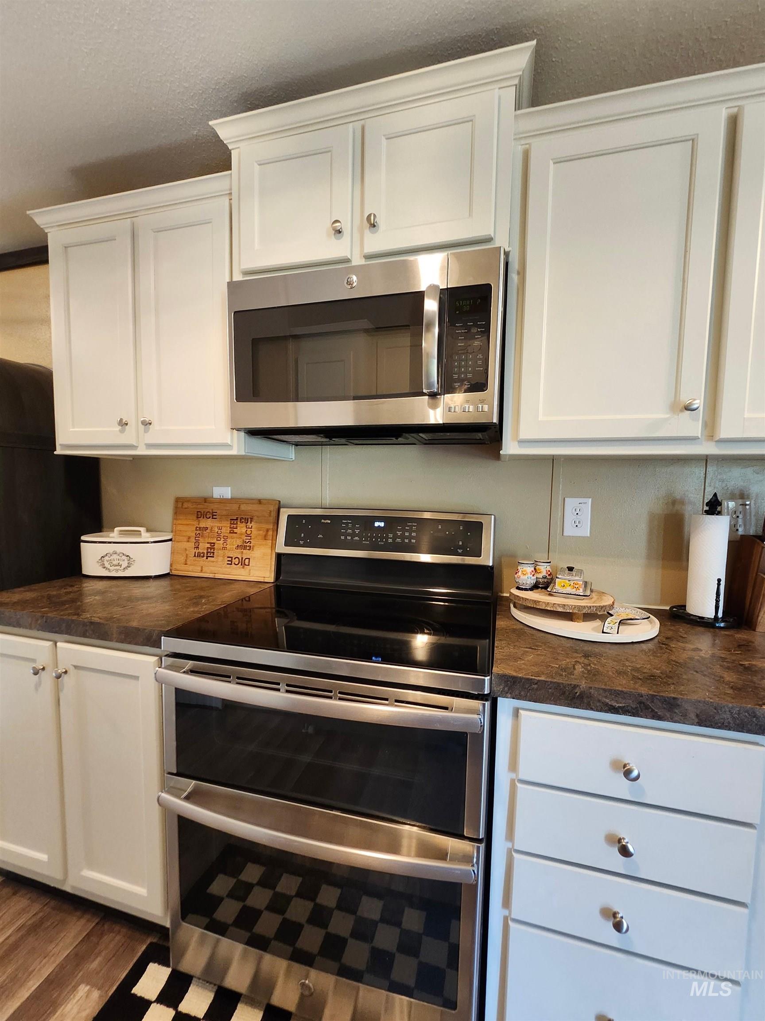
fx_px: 383
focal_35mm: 13
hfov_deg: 89.9
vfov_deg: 106.2
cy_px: 510
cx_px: 382
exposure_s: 1/30
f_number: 2.2
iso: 500
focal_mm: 1.74
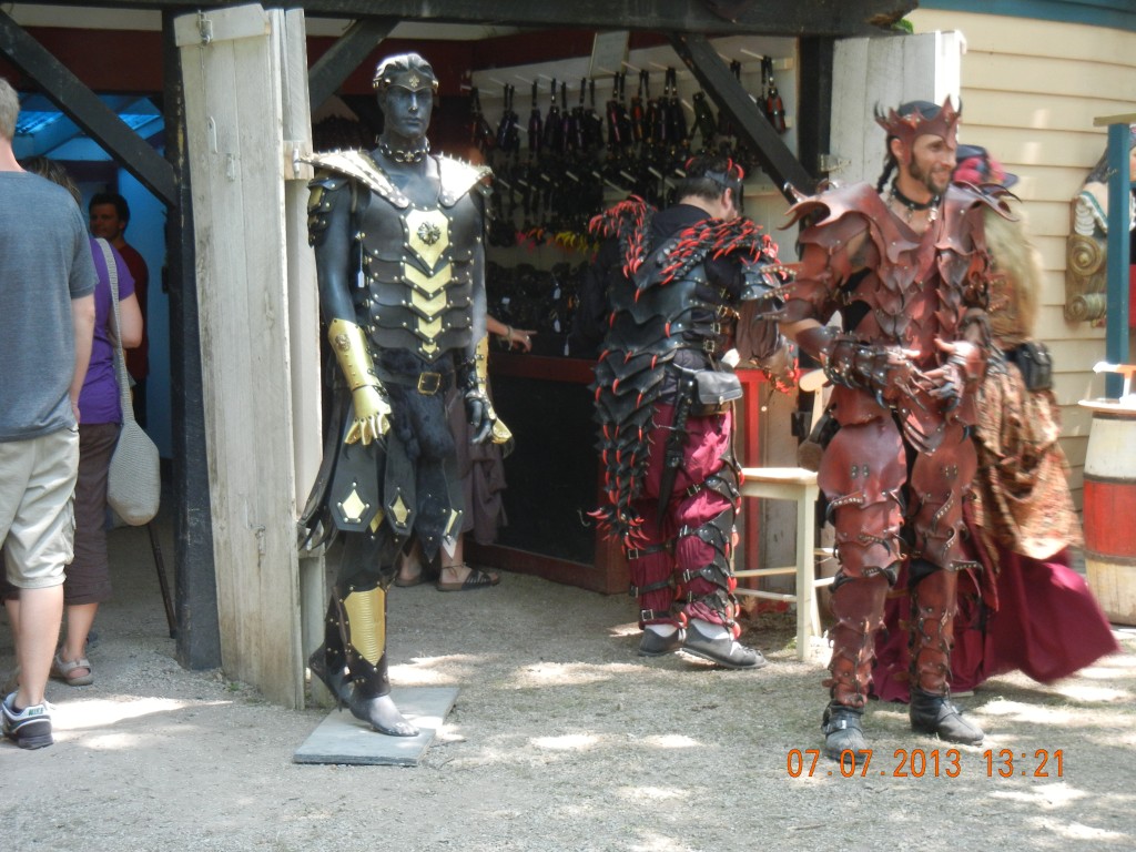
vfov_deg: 21.6
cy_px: 426
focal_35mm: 68
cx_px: 568
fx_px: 2232
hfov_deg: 28.6
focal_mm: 12.2
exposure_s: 1/51.6
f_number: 4.1
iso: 294
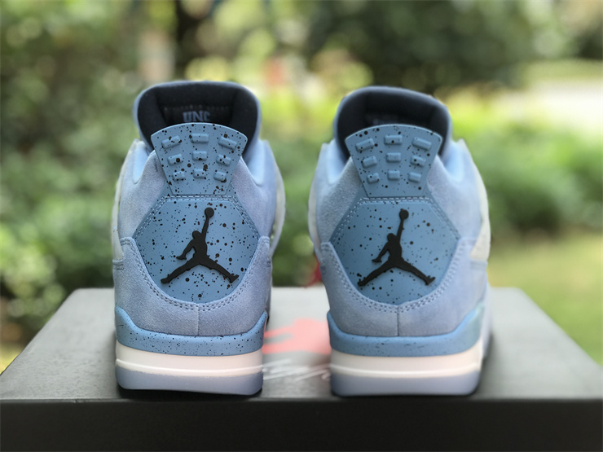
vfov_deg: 25.7
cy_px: 226
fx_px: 993
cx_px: 302
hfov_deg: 33.8
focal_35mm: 57
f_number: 2.8
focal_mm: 6.6
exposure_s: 1/100
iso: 20
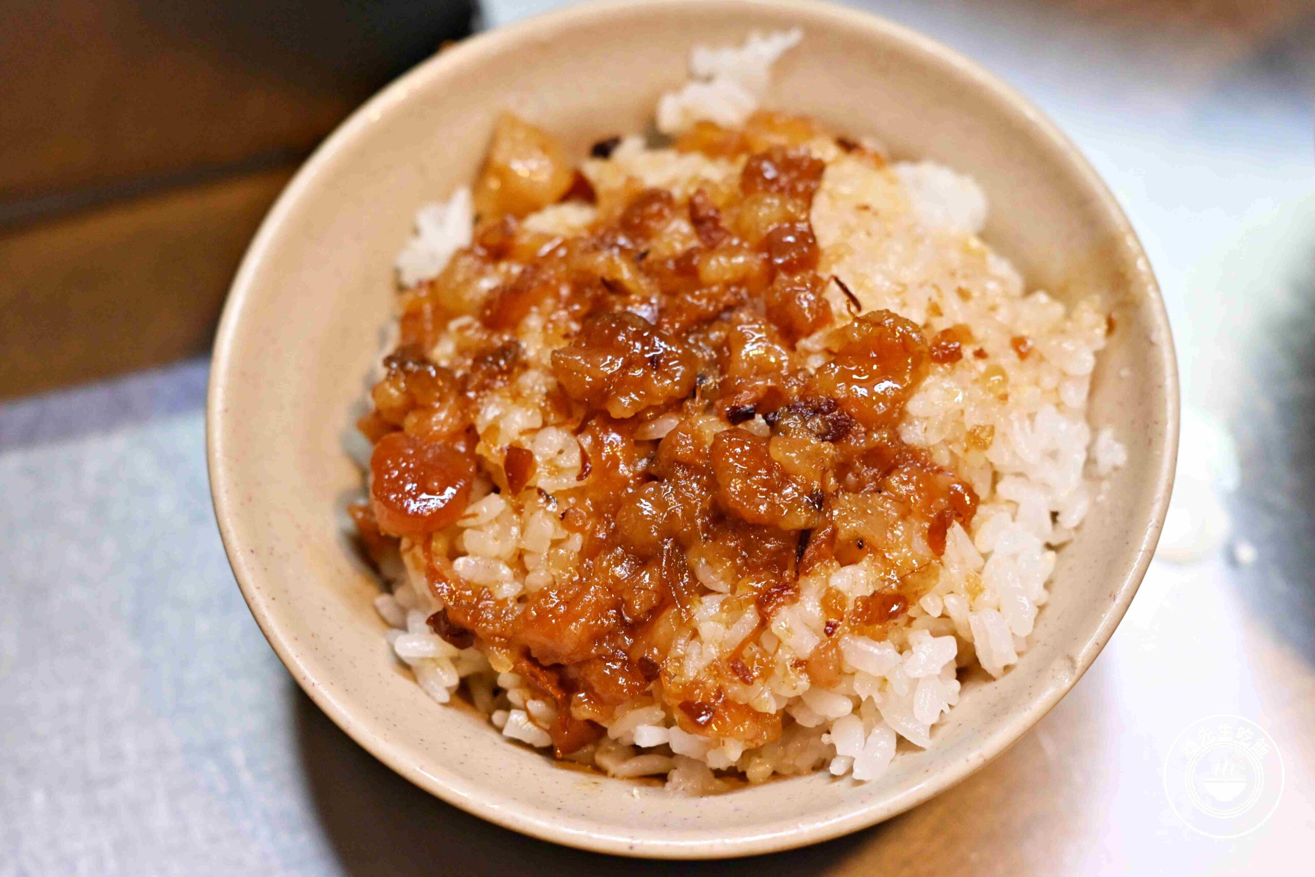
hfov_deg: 27.0
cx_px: 658
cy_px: 438
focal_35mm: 75
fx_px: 2740
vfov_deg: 18.2
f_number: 3.2
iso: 1250
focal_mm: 50
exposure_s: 1/160
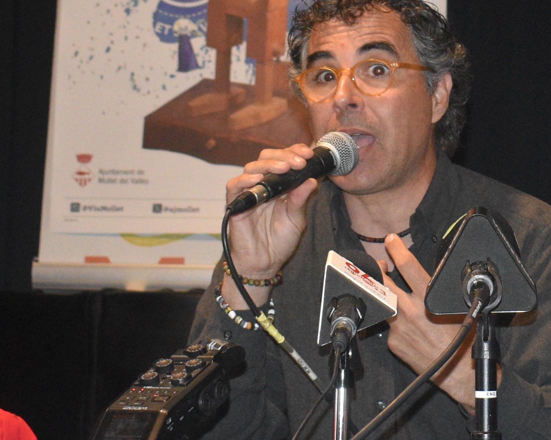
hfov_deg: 12.5
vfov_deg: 10.1
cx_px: 550
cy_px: 74
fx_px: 2476
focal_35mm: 152
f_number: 4
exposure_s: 1/80
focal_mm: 27
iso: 1600
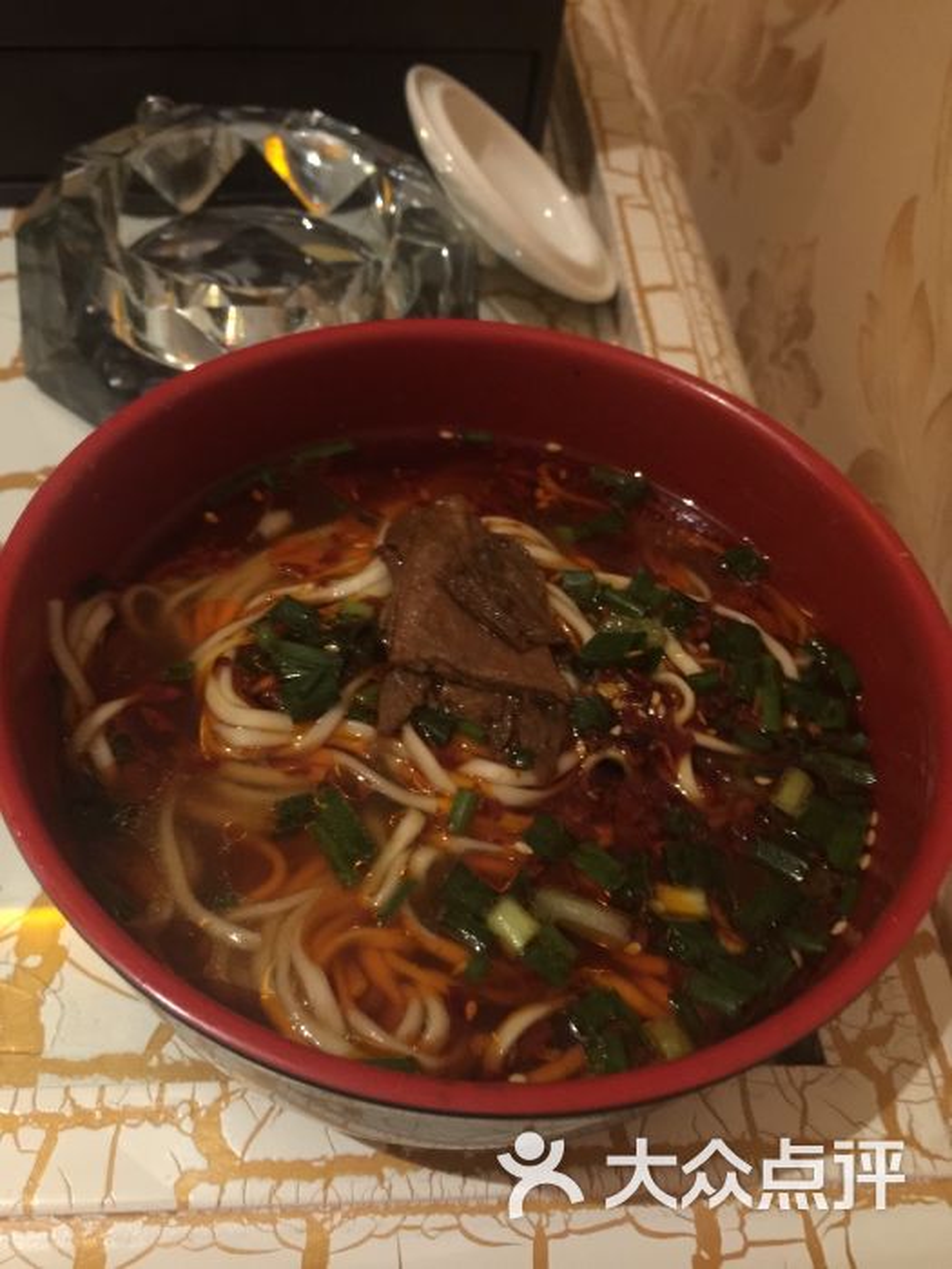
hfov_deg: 48.2
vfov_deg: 61.7
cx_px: 476
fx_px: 1063
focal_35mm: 29
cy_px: 634
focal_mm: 4.15
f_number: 2.2
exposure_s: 1/4
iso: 125
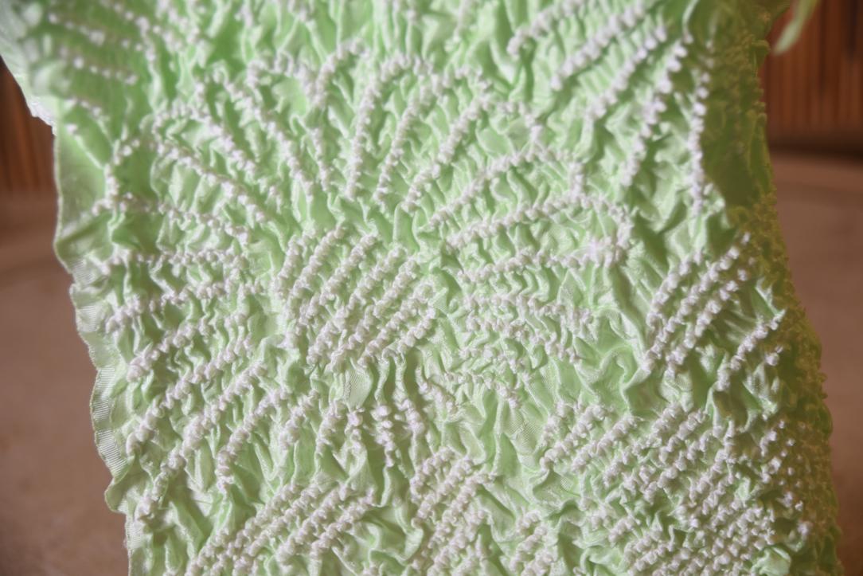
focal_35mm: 93
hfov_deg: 21.9
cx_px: 432
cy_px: 288
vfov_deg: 14.7
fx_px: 2230
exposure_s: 1/125
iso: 400
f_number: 5.6
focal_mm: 62
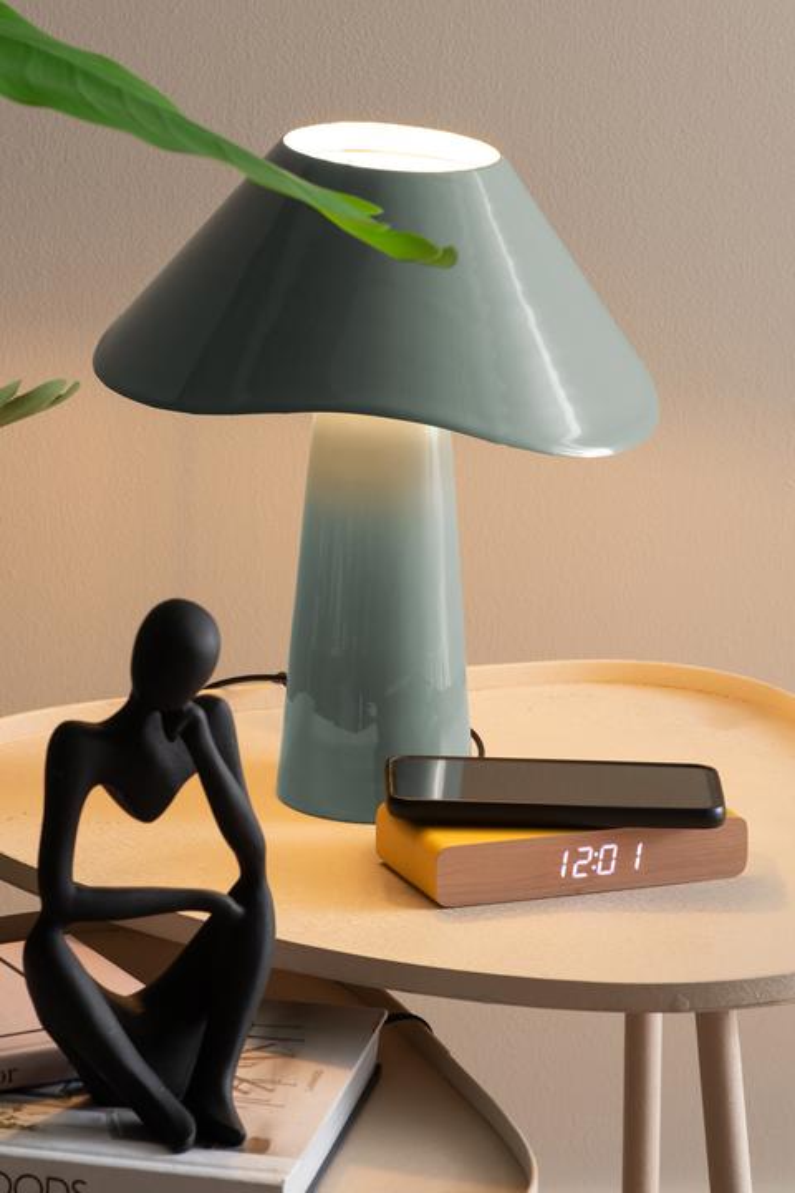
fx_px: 5631
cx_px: 398
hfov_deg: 8.1
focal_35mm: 170
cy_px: 596
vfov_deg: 12.1
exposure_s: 1/4
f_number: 14
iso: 125
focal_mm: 170
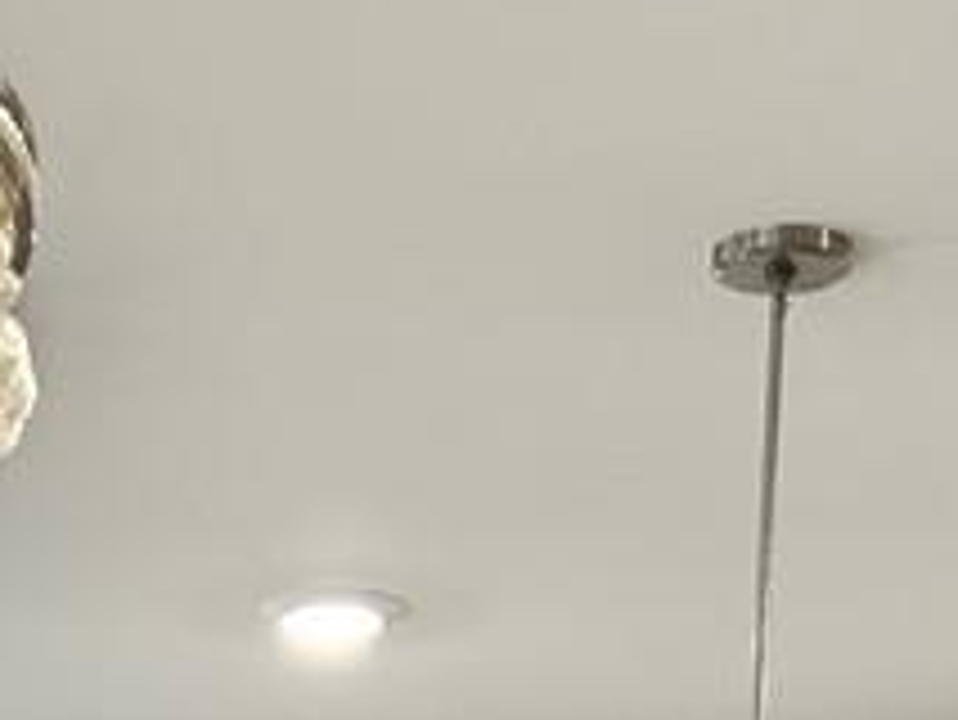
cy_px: 1454
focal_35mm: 125
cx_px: -220
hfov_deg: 15.2
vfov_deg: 10.8
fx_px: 3461
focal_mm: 5.7
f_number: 1.5
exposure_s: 1/120
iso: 64
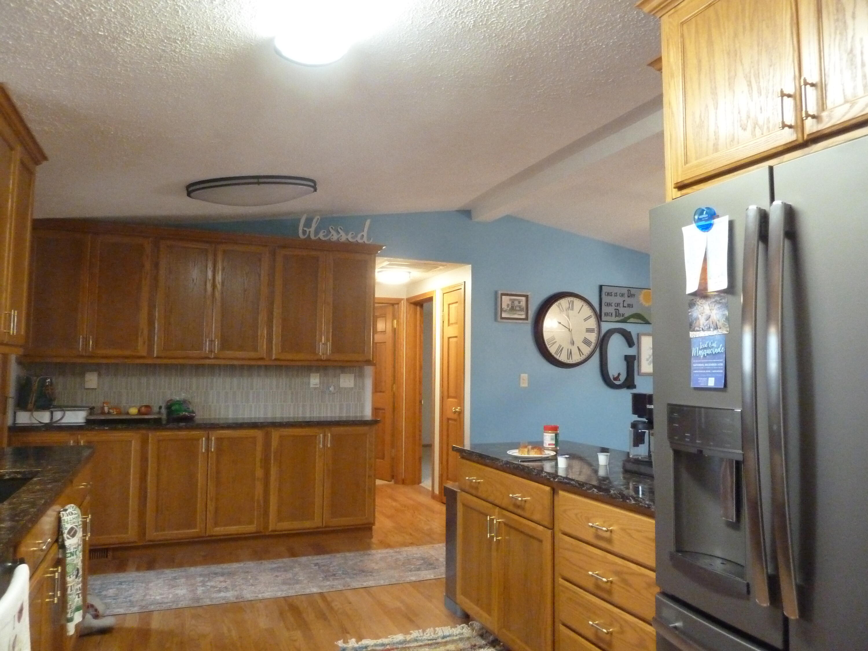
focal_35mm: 25
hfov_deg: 69.4
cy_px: 326
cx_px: 434
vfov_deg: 54.9
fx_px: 627
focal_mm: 4.1
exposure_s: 1/30
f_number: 3.3
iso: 800
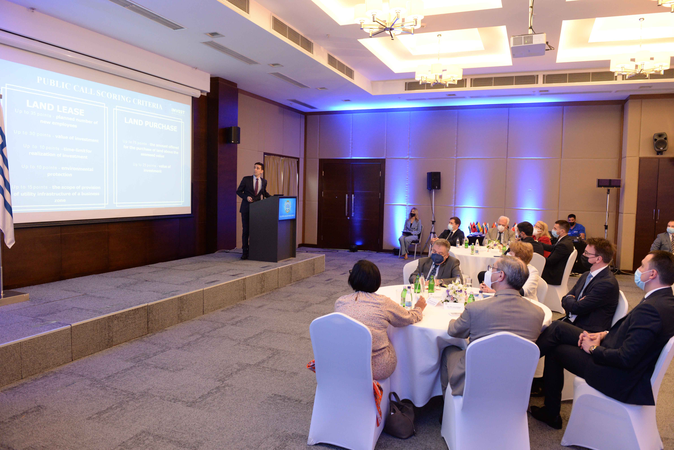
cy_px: 225
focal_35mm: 26
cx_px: 337
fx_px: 487
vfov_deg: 49.6
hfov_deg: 69.4
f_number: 4.5
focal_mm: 26
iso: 2500
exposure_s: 1/125
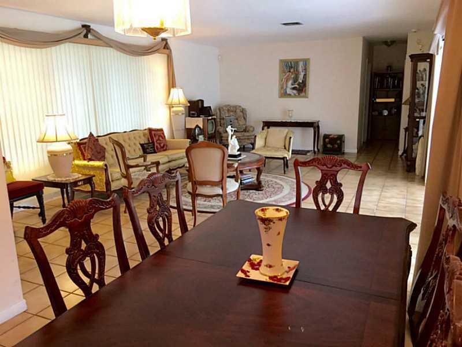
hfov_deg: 61.7
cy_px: 174
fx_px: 387
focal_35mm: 29
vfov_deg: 48.2
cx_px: 231
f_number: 2.2
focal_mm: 4.15
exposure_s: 1/15
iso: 40
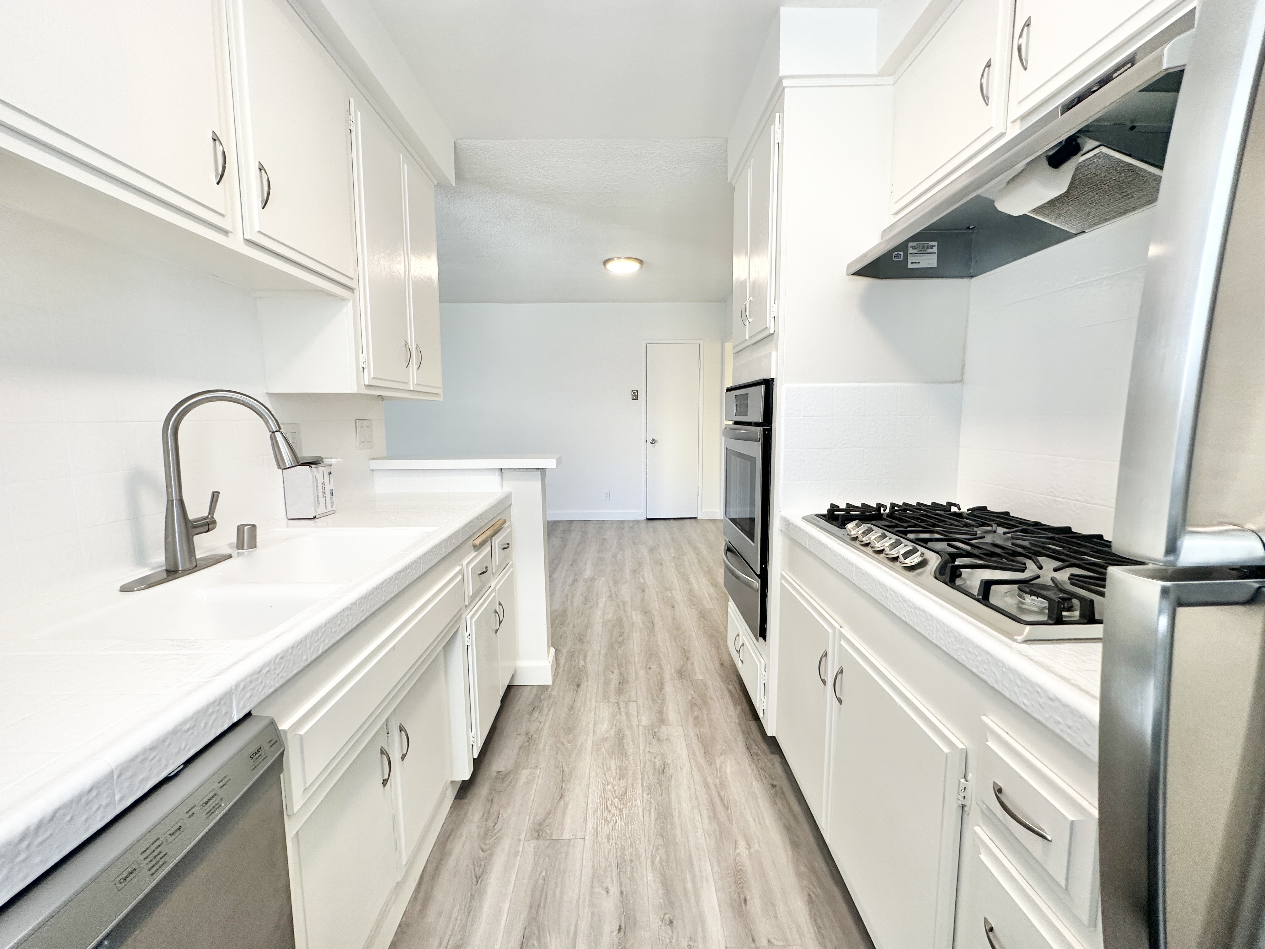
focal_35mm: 14
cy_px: 474
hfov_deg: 102.1
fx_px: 512
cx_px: 632
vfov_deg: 85.7
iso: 125
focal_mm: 2.22
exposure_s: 1/99
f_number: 2.2
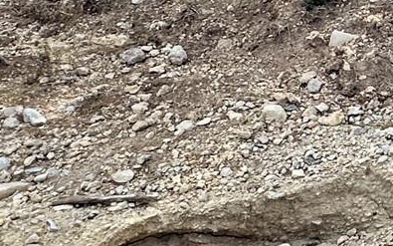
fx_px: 825
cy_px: -115
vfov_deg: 15.7
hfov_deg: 21.1
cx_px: 642
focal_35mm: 77
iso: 40
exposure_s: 1/643
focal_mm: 2.22
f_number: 2.2
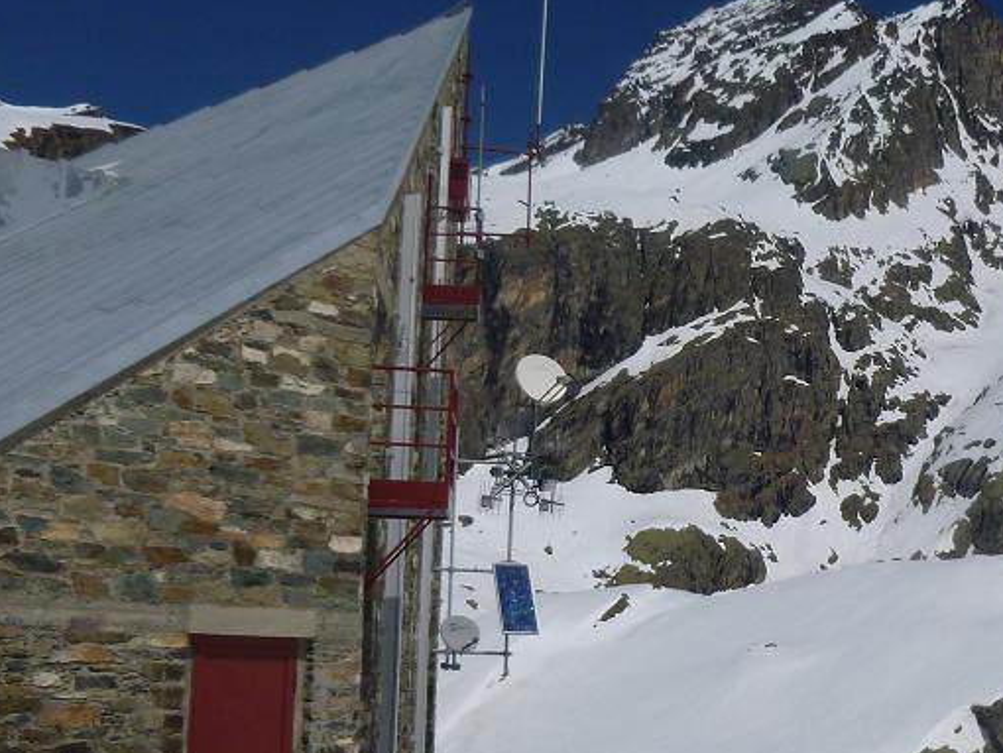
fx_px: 1768
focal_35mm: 61
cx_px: 807
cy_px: 427
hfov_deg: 30.9
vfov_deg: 24.0
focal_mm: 4.5
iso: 100
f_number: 9
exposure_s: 1/640
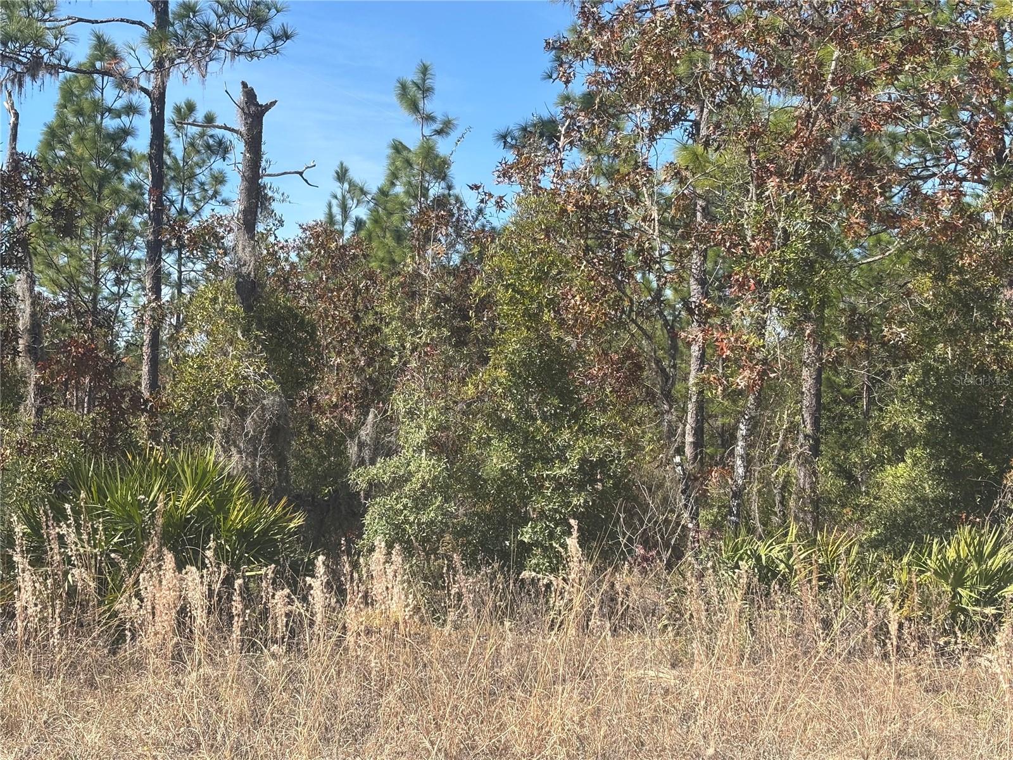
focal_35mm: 52
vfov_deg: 28.0
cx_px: 506
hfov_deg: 36.8
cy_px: 380
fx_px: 1522
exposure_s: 1/1418
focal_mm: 5.96
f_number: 1.6
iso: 32
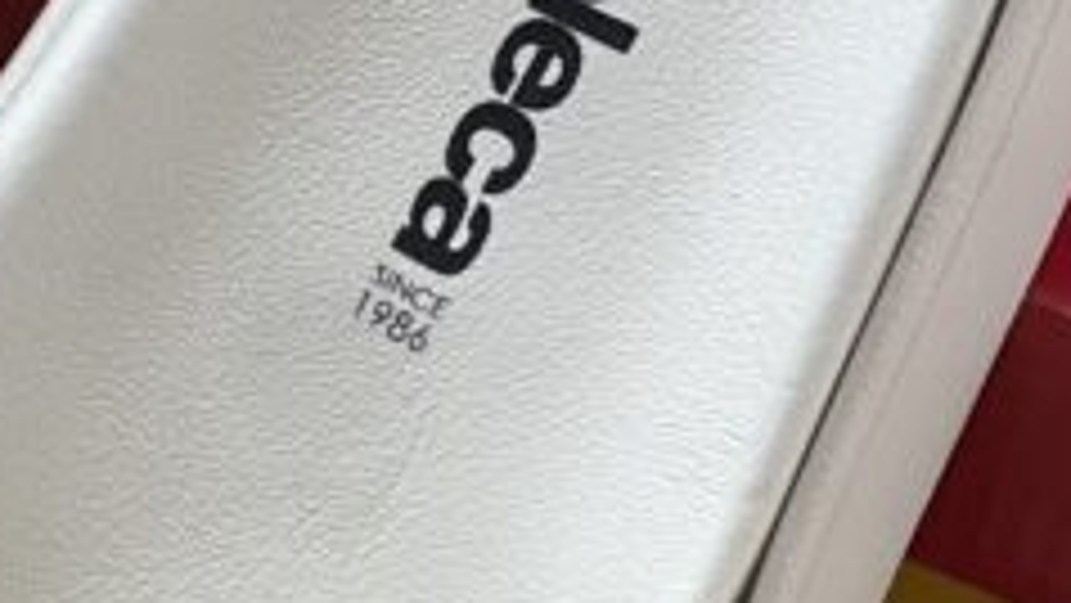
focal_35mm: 329
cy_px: 353
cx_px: -364
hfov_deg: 6.5
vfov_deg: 3.7
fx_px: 9345
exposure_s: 1/120
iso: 80
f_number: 2.8
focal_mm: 9
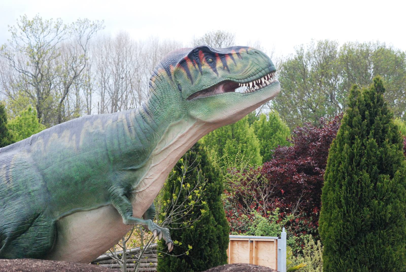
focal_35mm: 202
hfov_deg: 10.1
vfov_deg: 6.8
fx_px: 2286
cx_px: 203
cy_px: 136
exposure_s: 1/1000
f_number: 8
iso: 1600
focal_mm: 135
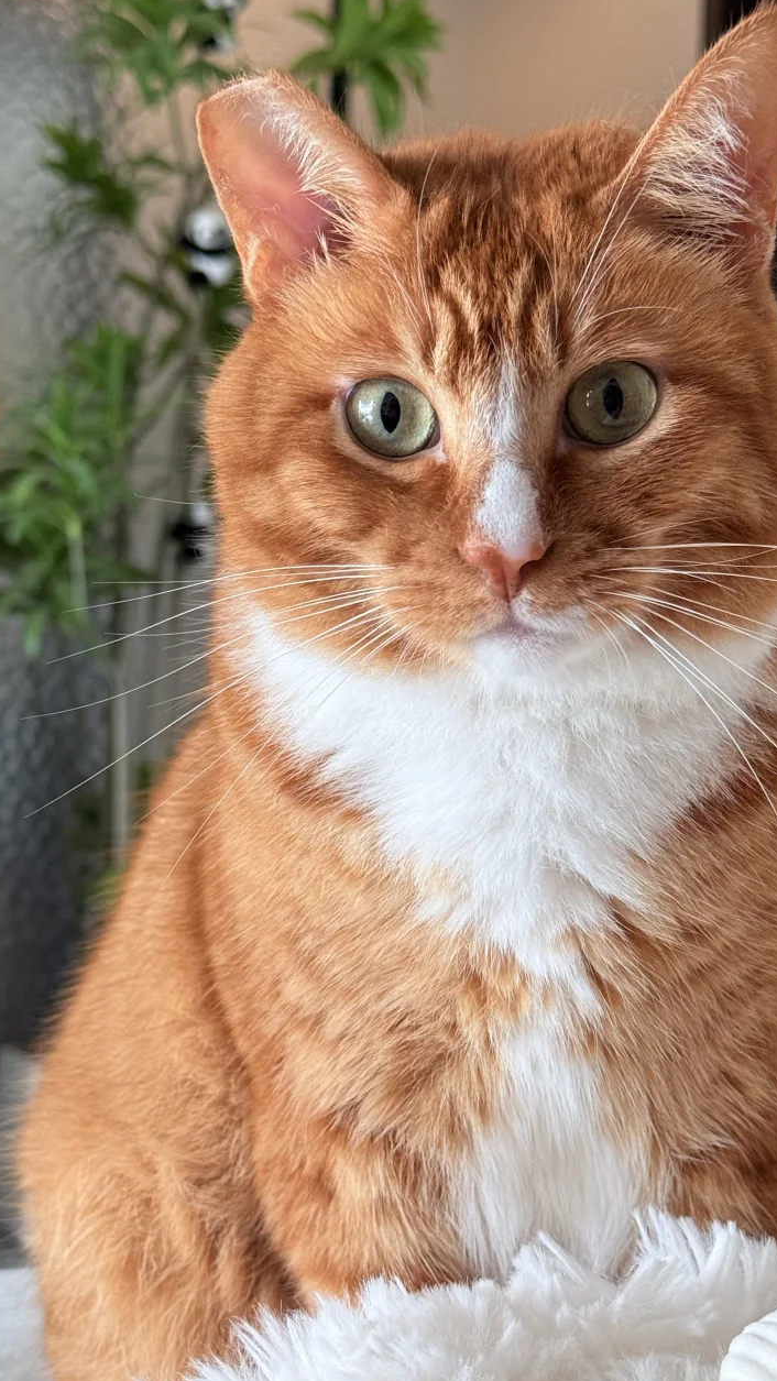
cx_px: 462
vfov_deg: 34.9
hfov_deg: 20.0
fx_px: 2197
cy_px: 719
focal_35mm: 60
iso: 160
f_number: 1.78
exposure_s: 1/50
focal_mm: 6.76
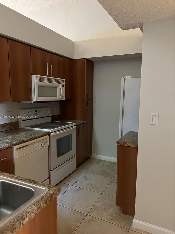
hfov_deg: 53.1
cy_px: 117
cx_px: 88
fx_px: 175
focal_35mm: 26
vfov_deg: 67.3
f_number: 1.5
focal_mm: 5.7
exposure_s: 1/40
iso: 640
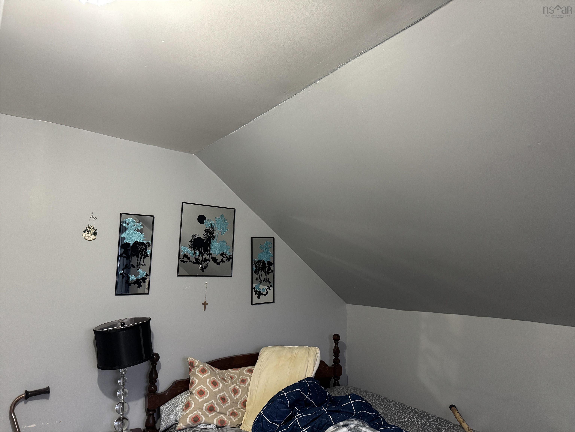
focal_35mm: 24
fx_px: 399
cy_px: 216
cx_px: 288
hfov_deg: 71.6
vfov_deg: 56.8
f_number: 1.78
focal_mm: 6.76
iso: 500
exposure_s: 1/60
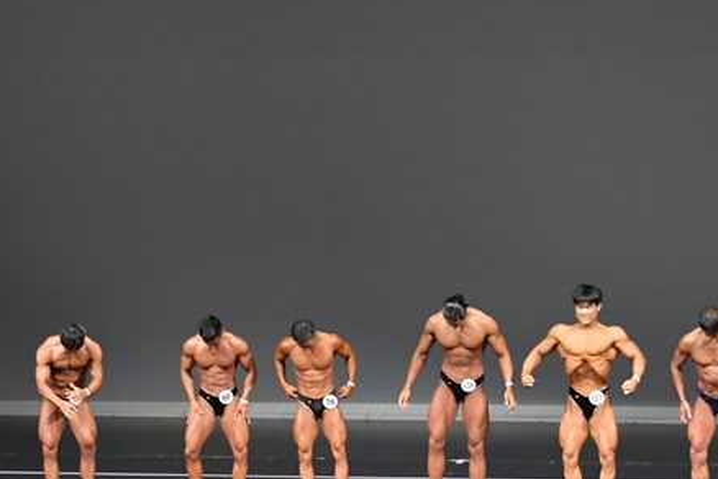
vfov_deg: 7.2
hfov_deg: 10.8
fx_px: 3809
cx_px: 317
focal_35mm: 191
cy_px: 364
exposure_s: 1/400
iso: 5000
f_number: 5.6
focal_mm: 72
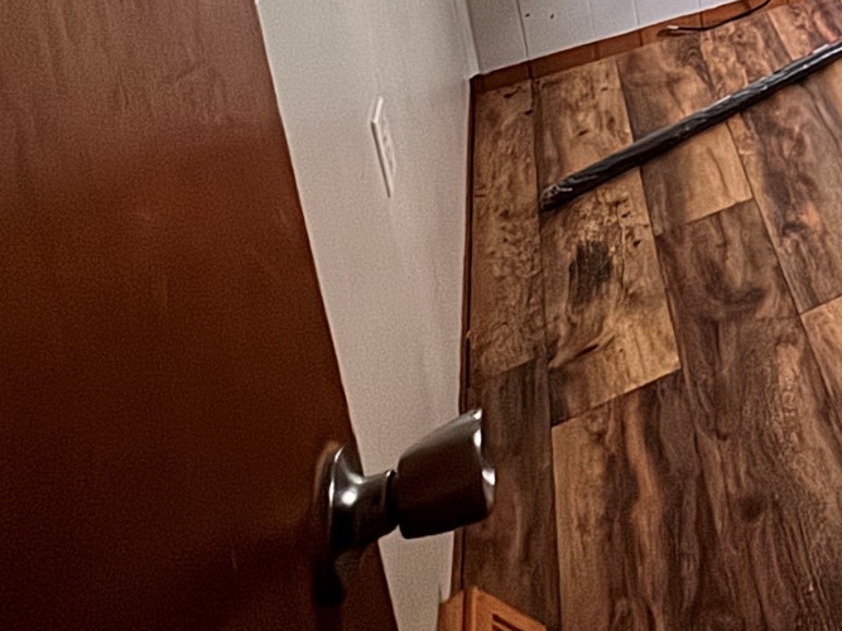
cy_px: -317
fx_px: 1046
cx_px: 1166
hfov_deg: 30.9
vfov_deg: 25.3
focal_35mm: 43
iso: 1250
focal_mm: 2.22
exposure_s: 1/13
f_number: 2.2
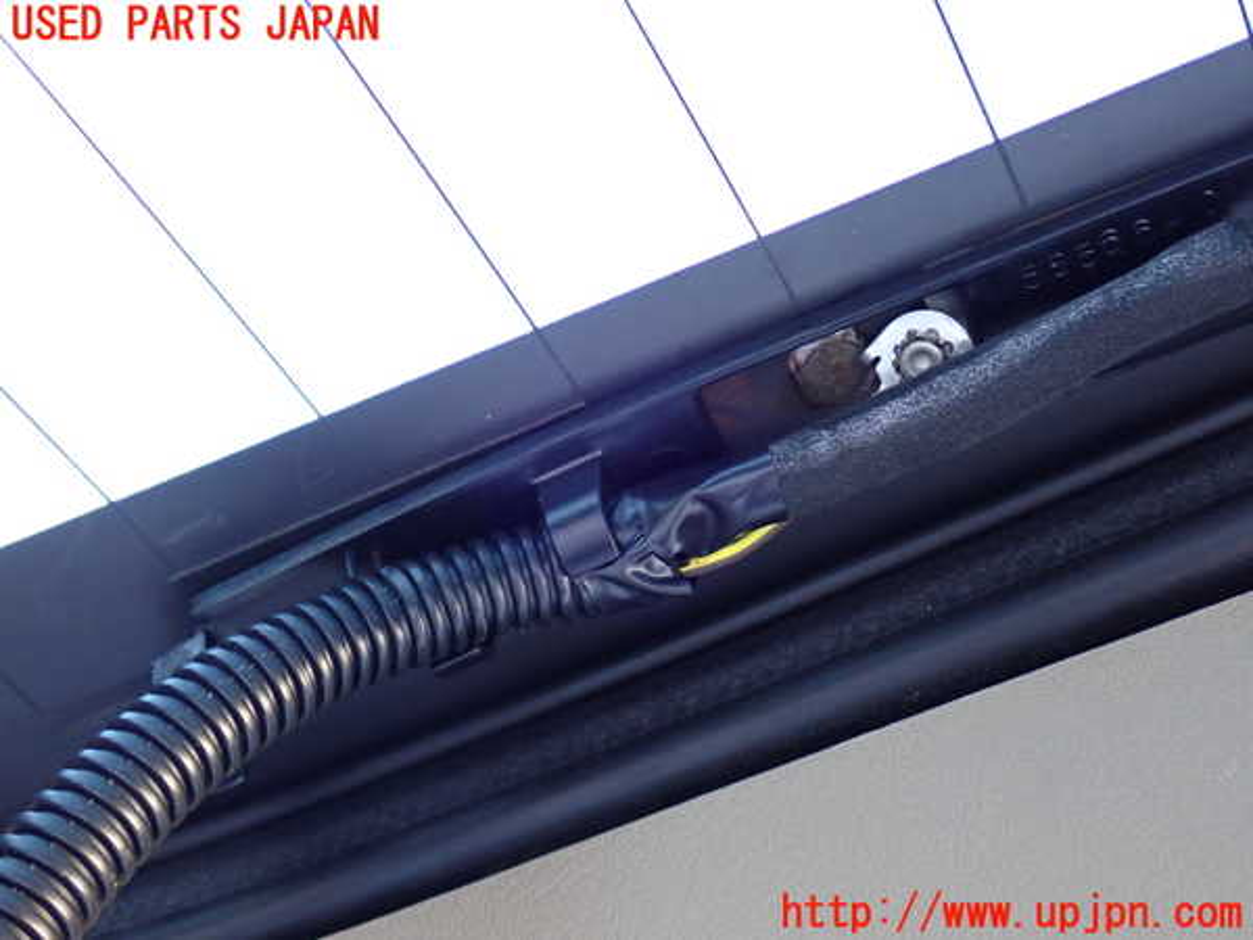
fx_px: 1593
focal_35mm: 44
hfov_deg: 42.9
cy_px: 470
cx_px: 626
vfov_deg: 32.9
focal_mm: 7.84
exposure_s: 1/40
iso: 640
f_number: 2.9
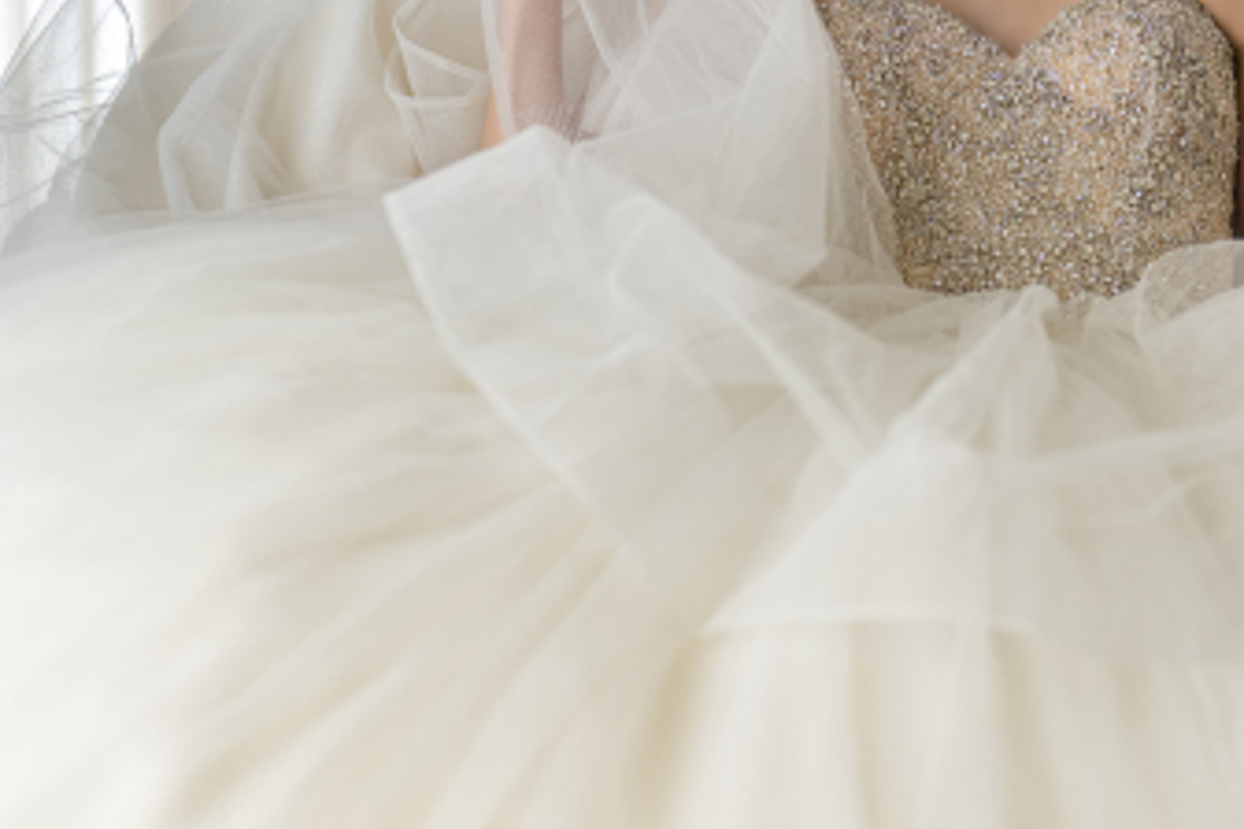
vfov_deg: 11.5
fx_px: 4112
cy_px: 261
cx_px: 903
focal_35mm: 119
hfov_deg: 17.1
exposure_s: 1/50
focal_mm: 50
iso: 80
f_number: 1.4
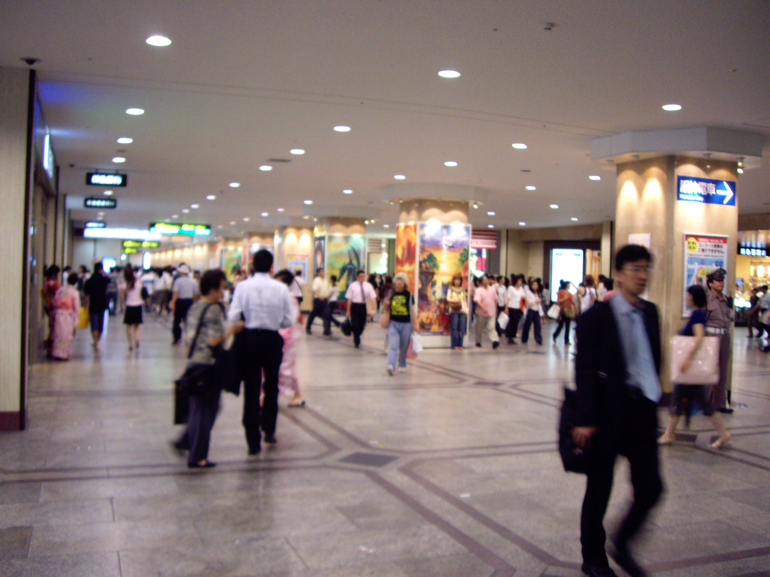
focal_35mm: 38
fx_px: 845
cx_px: 385
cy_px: 288
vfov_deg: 37.7
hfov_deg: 49.0
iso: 200
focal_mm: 6.2
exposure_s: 1/20
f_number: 2.7
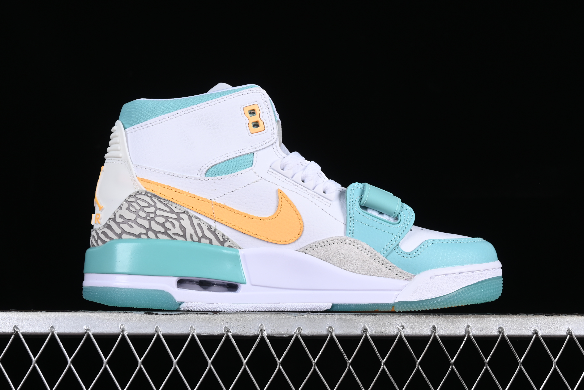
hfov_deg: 27.0
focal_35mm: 75
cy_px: 195
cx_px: 292
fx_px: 1217
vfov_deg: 18.2
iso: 160
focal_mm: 50
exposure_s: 1/80
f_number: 8
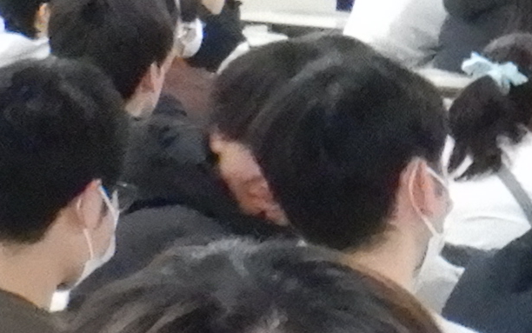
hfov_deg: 5.2
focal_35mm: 383
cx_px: 1501
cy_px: -195
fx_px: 5555
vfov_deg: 3.4
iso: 1600
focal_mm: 8.5
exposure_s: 1/50
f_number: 4.3
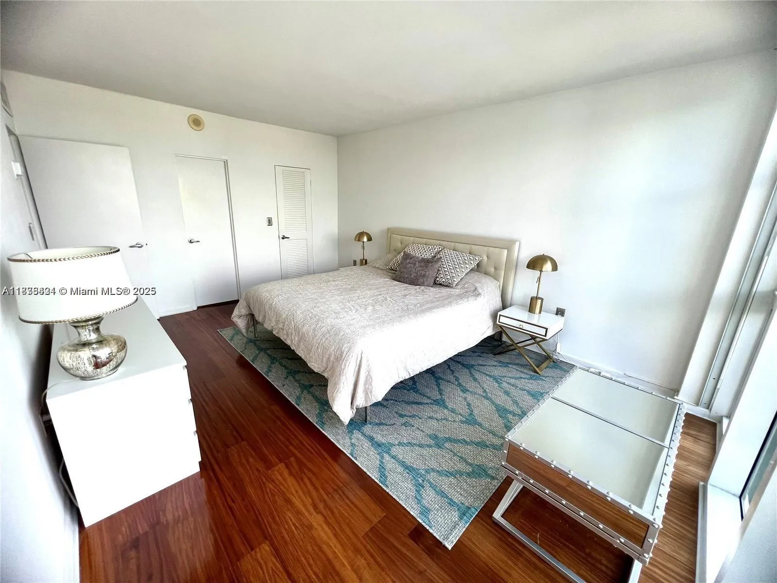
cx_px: 388
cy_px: 292
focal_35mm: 13
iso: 50
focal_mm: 1.57
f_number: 1.8
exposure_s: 1/99
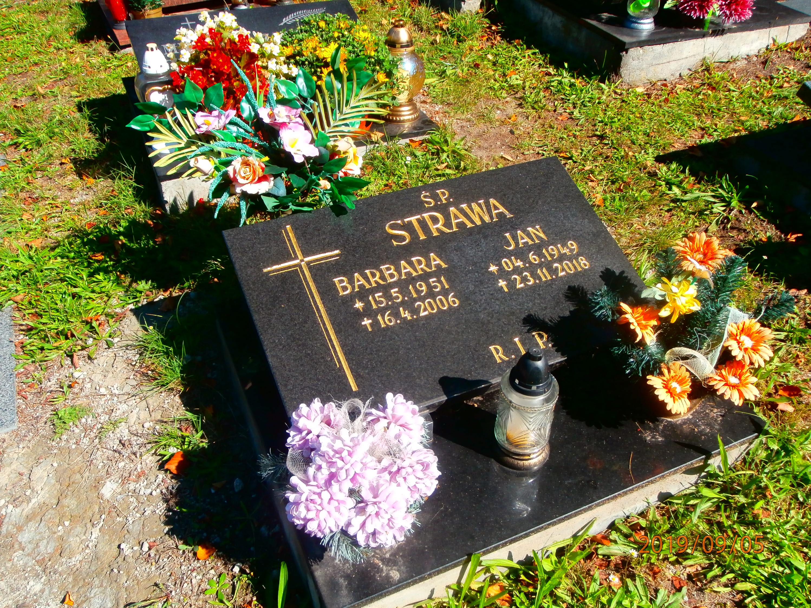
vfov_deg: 46.8
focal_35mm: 30
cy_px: 304
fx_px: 703
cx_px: 406
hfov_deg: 60.0
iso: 100
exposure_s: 1/500
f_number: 3.5
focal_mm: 5.36
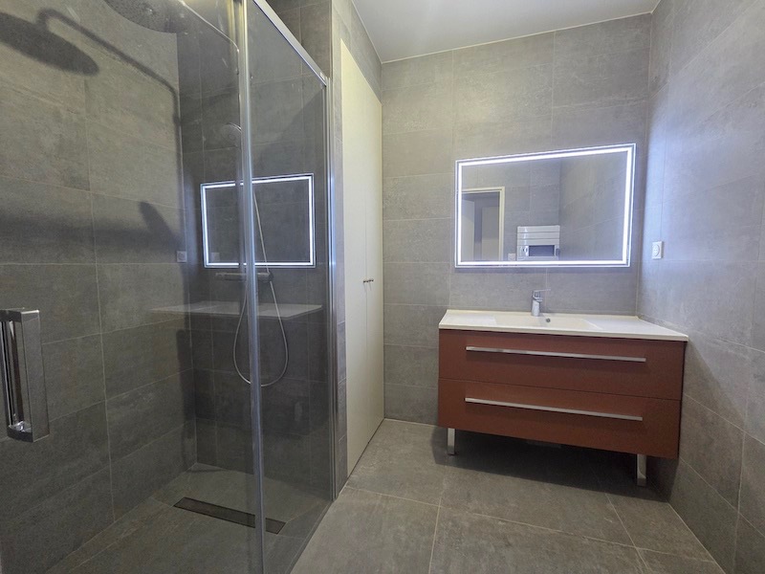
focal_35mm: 13
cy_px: 287
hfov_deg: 106.2
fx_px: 287
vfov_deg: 89.9
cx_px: 382
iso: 640
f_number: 2.2
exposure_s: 1/100
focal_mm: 2.2
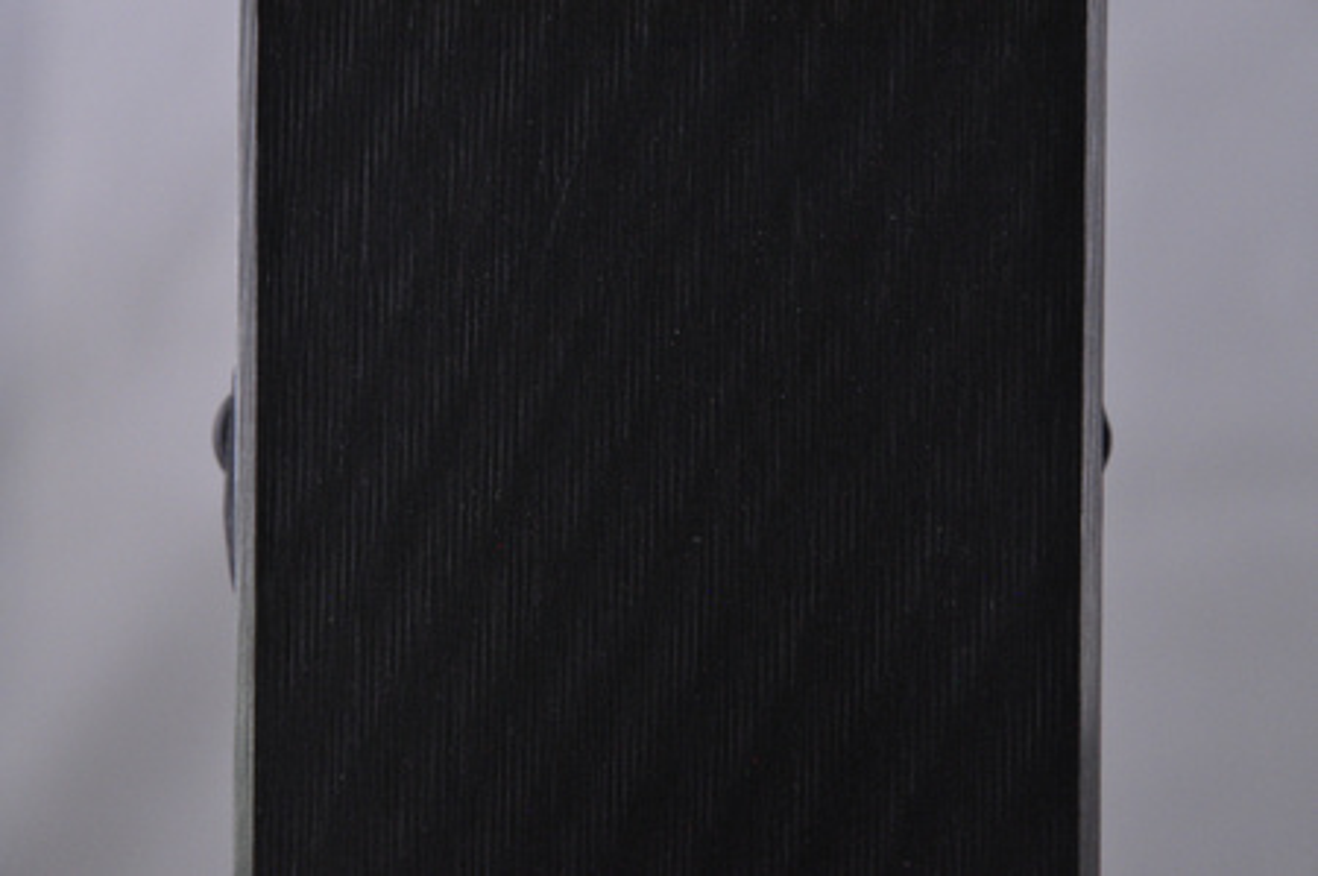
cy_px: 438
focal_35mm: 158
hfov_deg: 13.1
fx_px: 5760
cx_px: 659
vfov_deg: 8.7
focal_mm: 105
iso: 3200
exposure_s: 1/125
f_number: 11
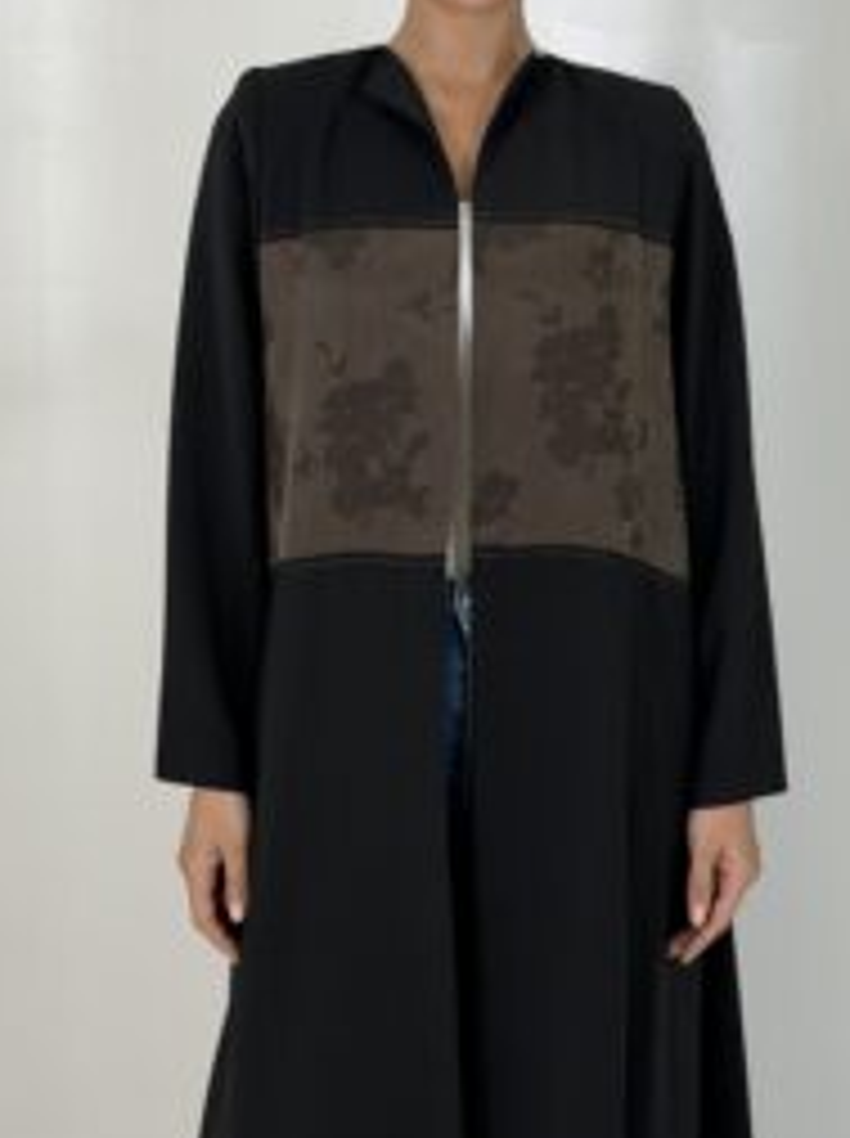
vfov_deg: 25.6
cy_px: 450
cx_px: 486
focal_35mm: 76
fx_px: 2495
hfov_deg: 19.3
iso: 64
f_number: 1.78
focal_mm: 6.76
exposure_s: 1/413
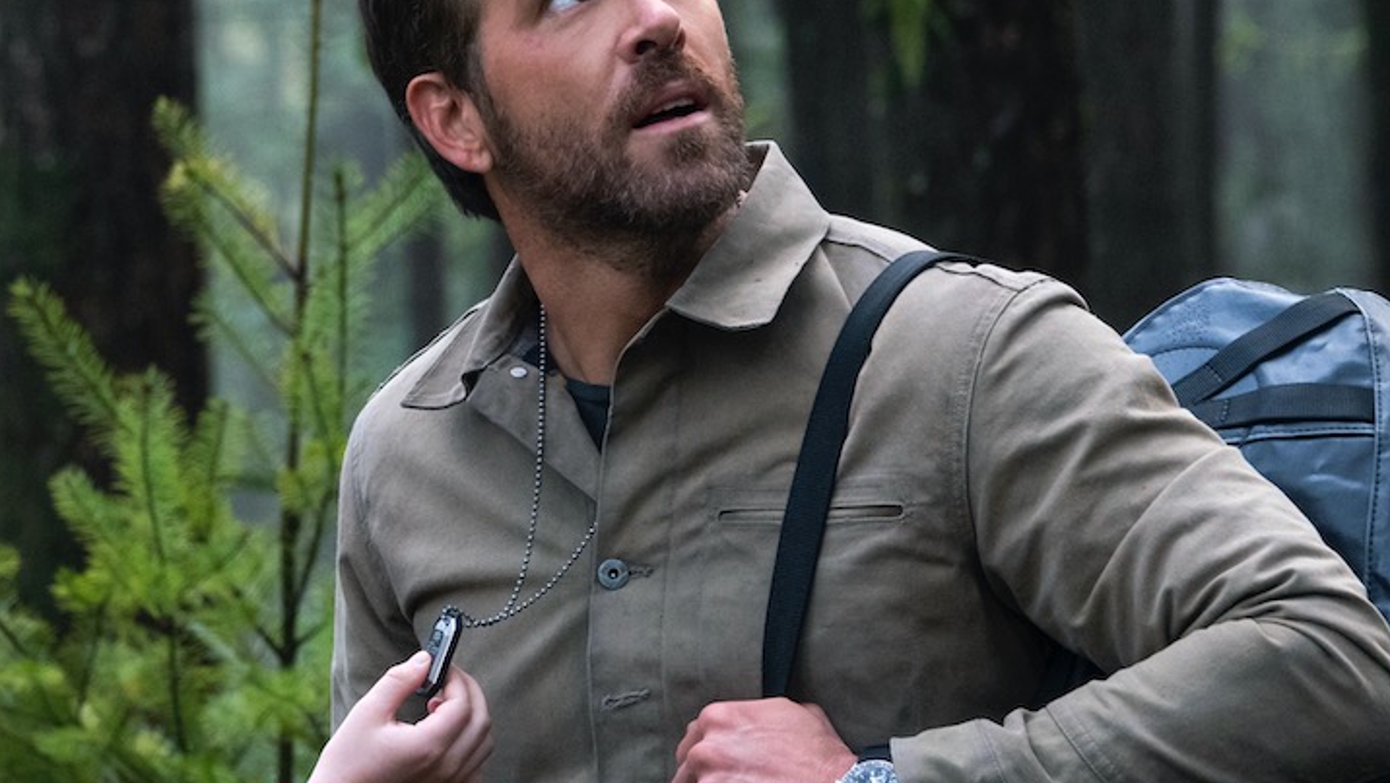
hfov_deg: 6.4
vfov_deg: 3.6
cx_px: 458
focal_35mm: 337
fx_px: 12423
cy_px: 392
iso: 800
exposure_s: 1/125
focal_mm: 70.27
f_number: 4
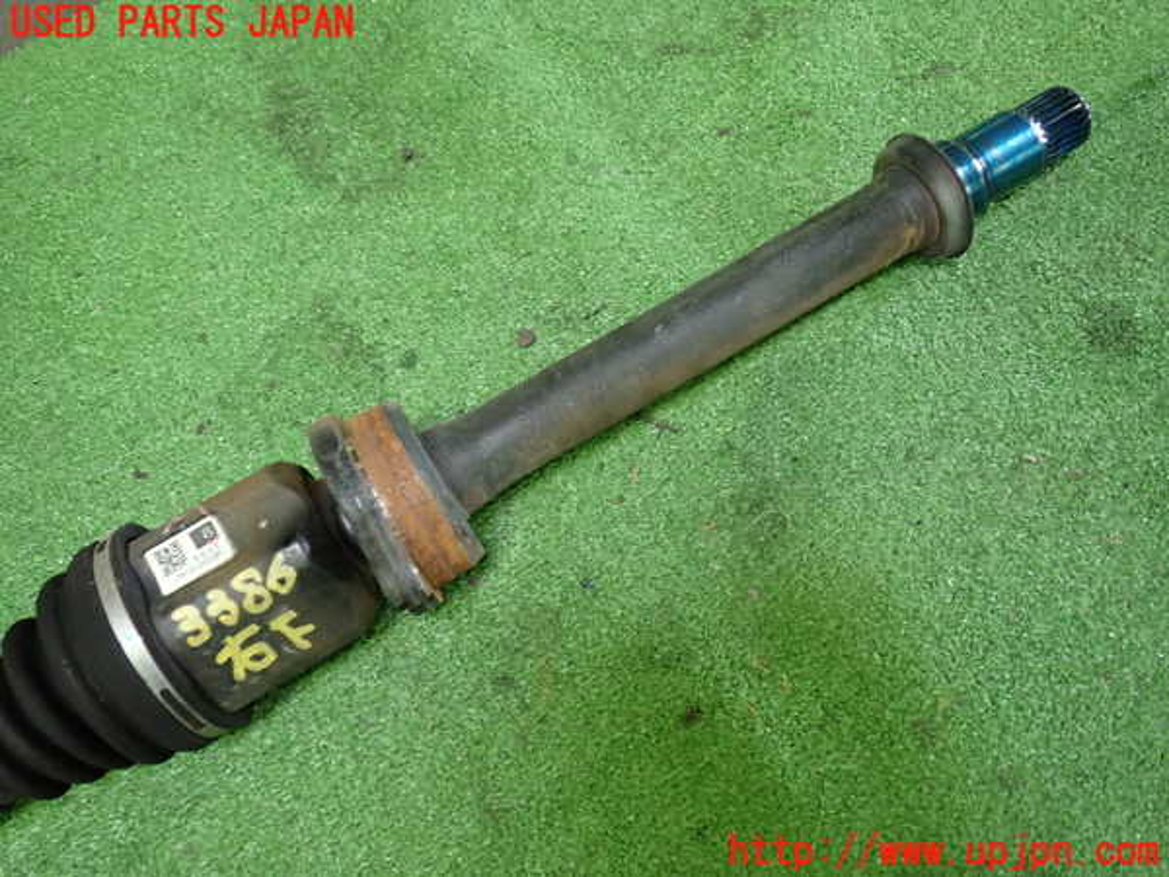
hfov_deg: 60.0
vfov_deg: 46.8
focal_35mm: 30
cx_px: 584
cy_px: 438
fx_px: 1013
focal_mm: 5.4
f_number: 2.3
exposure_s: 1/30
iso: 250
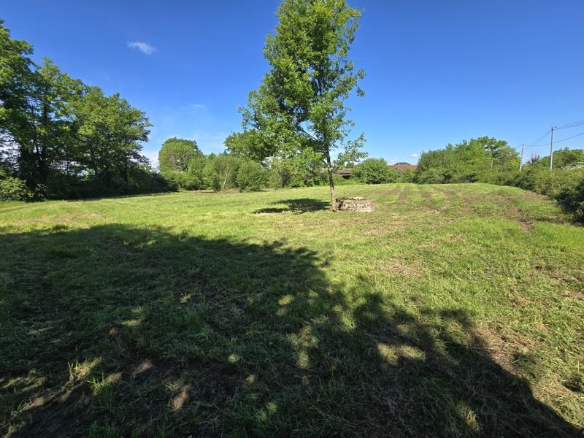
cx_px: 292
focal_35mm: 13
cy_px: 219
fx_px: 219
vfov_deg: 89.9
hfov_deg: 106.2
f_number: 2.2
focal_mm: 2.2
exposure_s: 1/1269
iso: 50
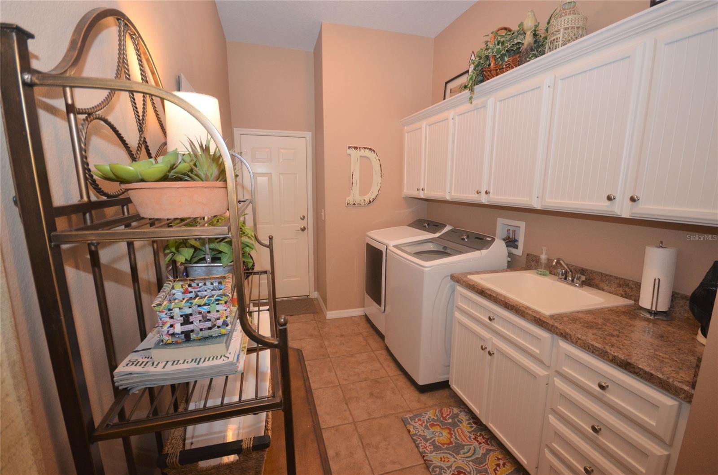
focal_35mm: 15
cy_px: 238
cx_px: 359
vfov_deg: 77.0
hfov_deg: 100.5
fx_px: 298
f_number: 4
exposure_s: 1/60
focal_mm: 10
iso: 800
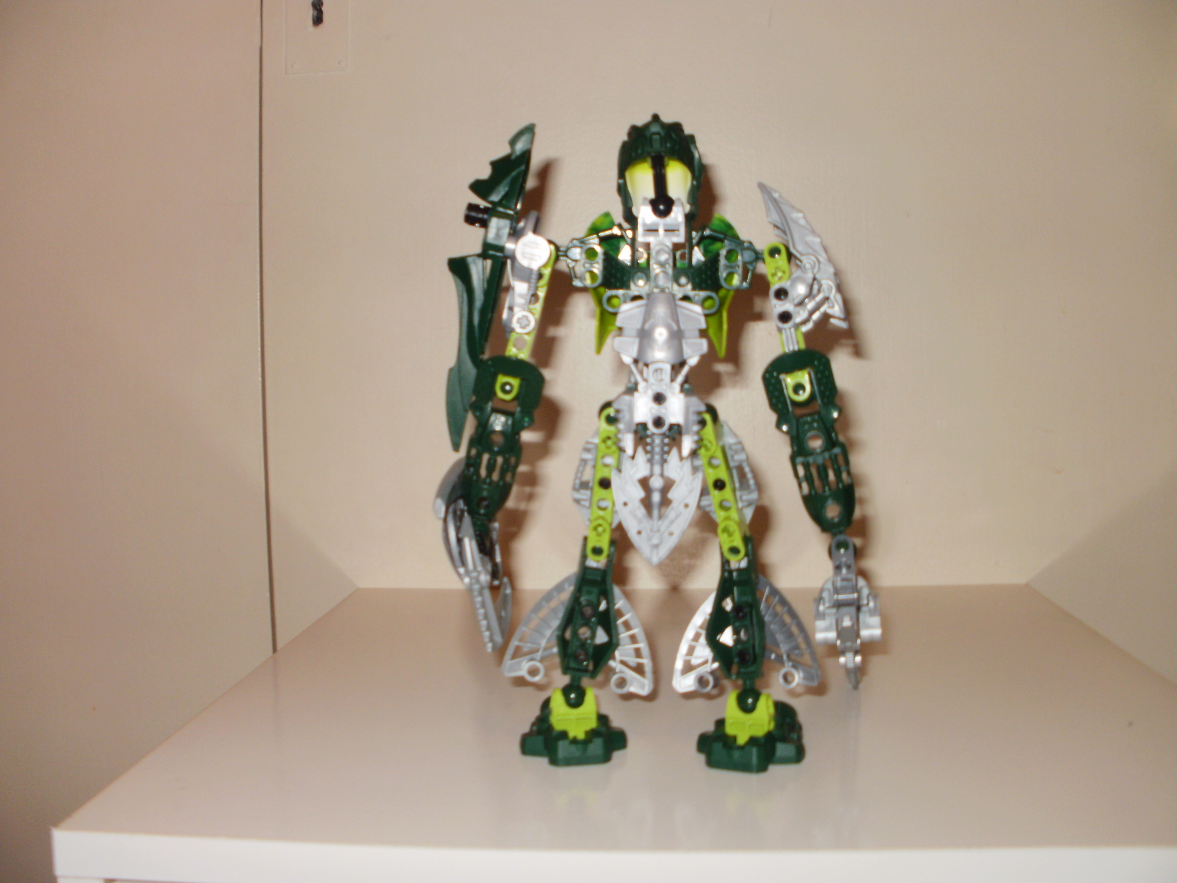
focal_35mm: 36
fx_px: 1224
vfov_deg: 39.7
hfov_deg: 51.4
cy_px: 442
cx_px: 588
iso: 125
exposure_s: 1/30
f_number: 3.5
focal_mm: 6.3
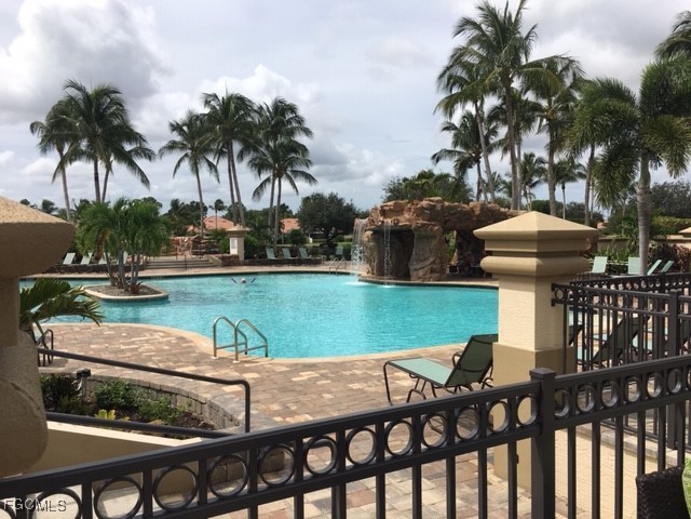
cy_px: 260
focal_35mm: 29
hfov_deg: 61.7
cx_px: 346
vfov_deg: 48.2
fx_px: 579
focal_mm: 4.15
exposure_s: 1/2747
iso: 25
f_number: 2.2
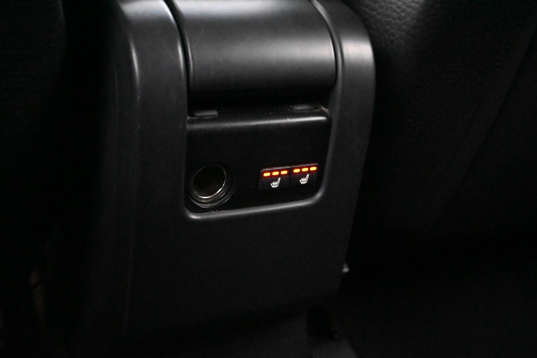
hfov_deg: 48.7
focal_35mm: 40
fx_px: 593
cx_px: 268
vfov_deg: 33.6
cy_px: 179
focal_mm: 26.5
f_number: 4.5
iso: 28800
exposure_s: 1/40
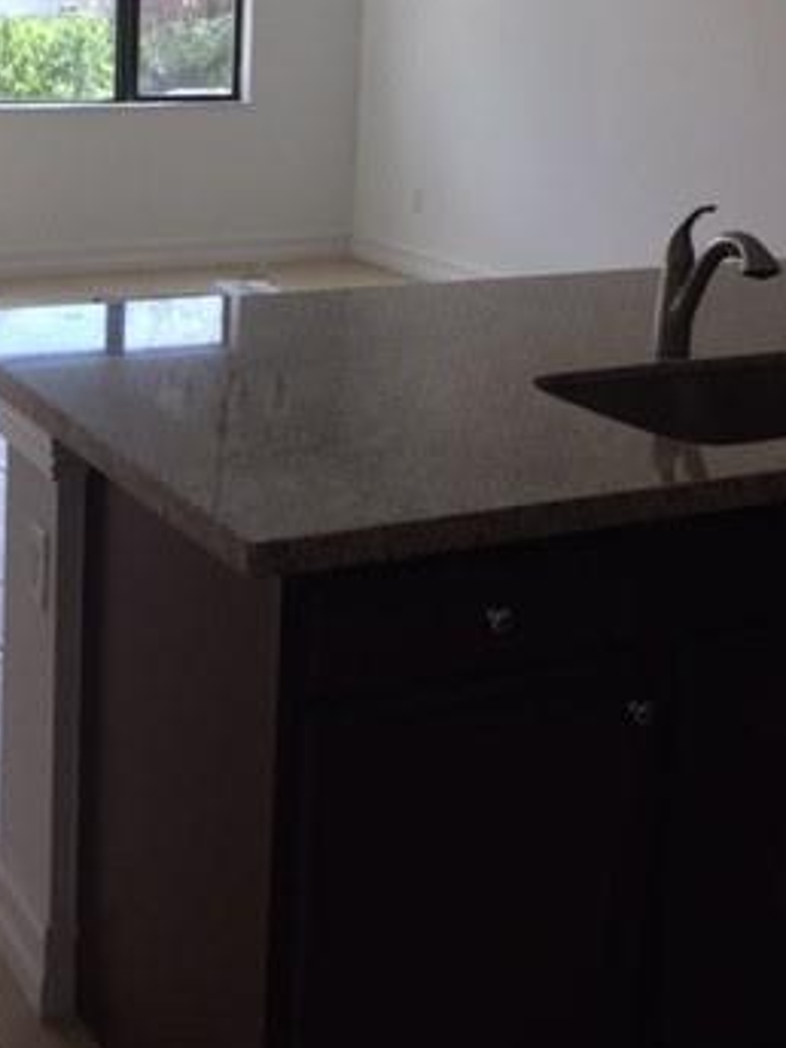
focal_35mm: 54
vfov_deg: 34.3
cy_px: 189
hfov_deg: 26.9
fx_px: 1635
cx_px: 256
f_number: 2.2
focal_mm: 4.15
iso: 40
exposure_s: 1/120
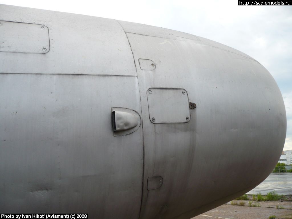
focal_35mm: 35
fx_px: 295
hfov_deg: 52.6
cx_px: 146
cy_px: 110
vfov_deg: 40.7
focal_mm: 5.8
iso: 100
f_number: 2.8
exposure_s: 1/320
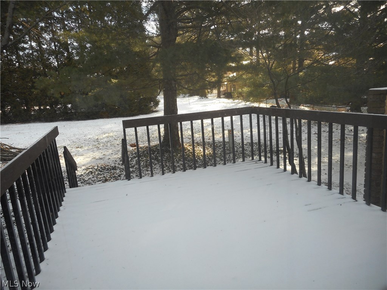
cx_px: 194
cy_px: 145
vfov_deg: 54.9
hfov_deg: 69.4
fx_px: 279
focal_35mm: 25
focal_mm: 4.5
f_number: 3.7
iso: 80
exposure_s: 1/50
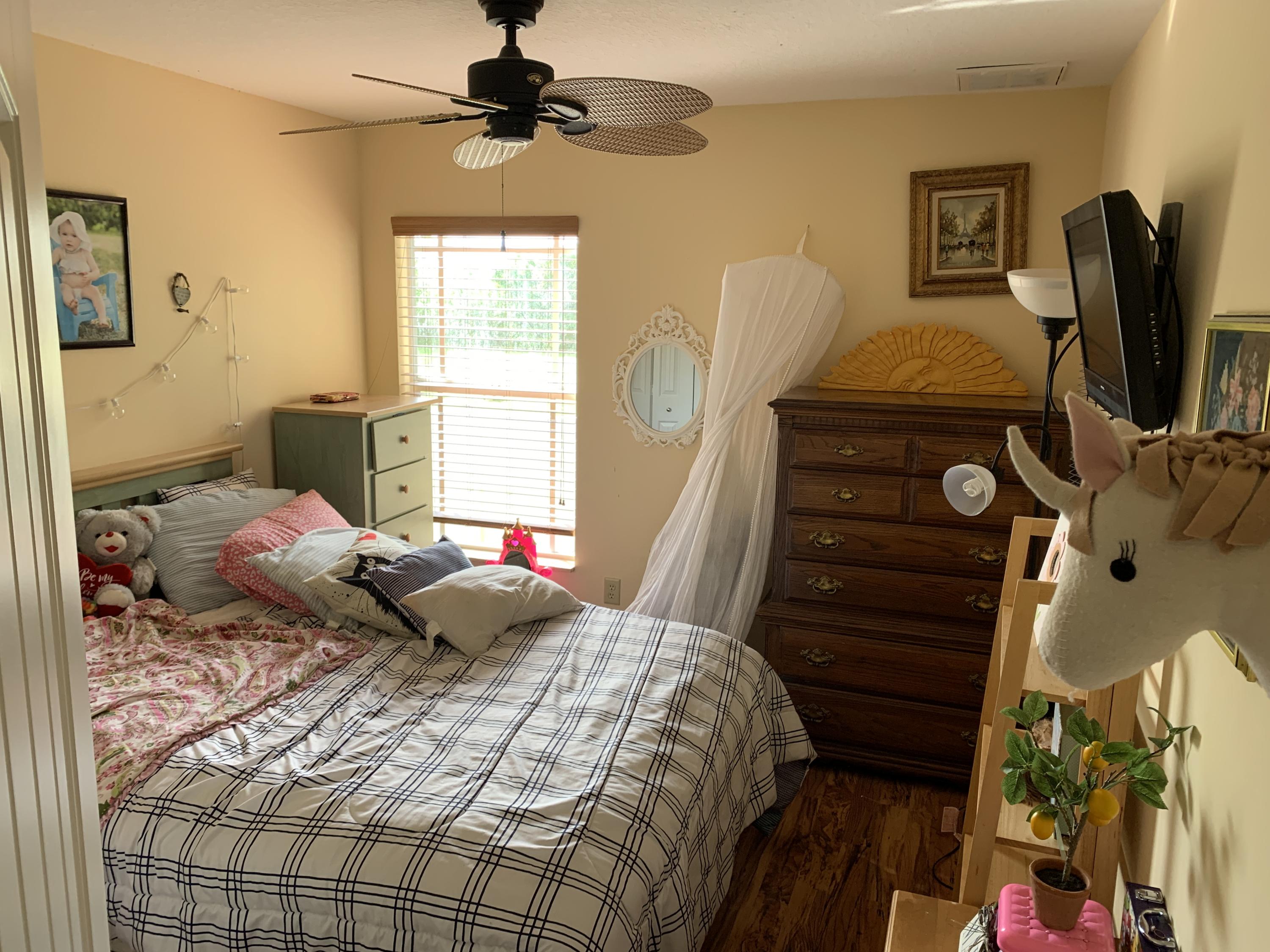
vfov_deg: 53.1
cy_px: 476
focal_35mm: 26
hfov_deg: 67.3
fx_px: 954
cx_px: 635
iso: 80
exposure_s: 1/121
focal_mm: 4.25
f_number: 1.8
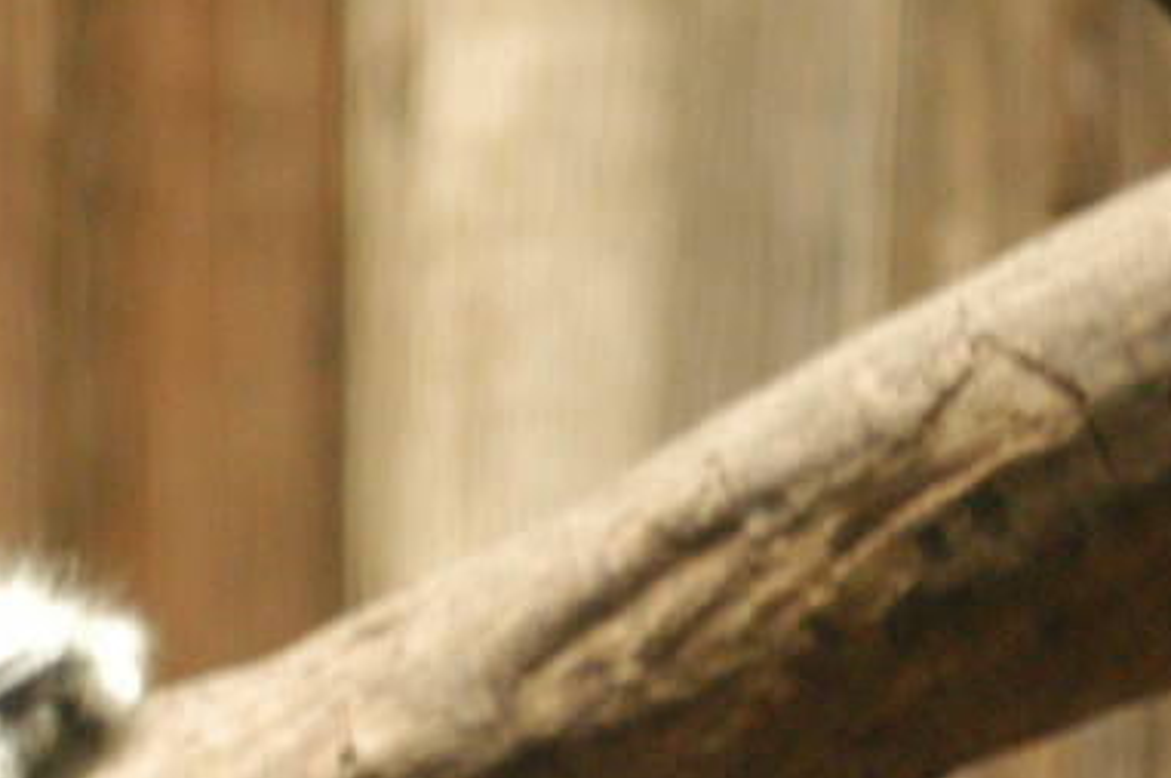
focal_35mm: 630
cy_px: 569
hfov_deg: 3.3
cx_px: -1217
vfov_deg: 2.2
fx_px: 20466
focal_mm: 100
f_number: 4.5
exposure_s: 1/40
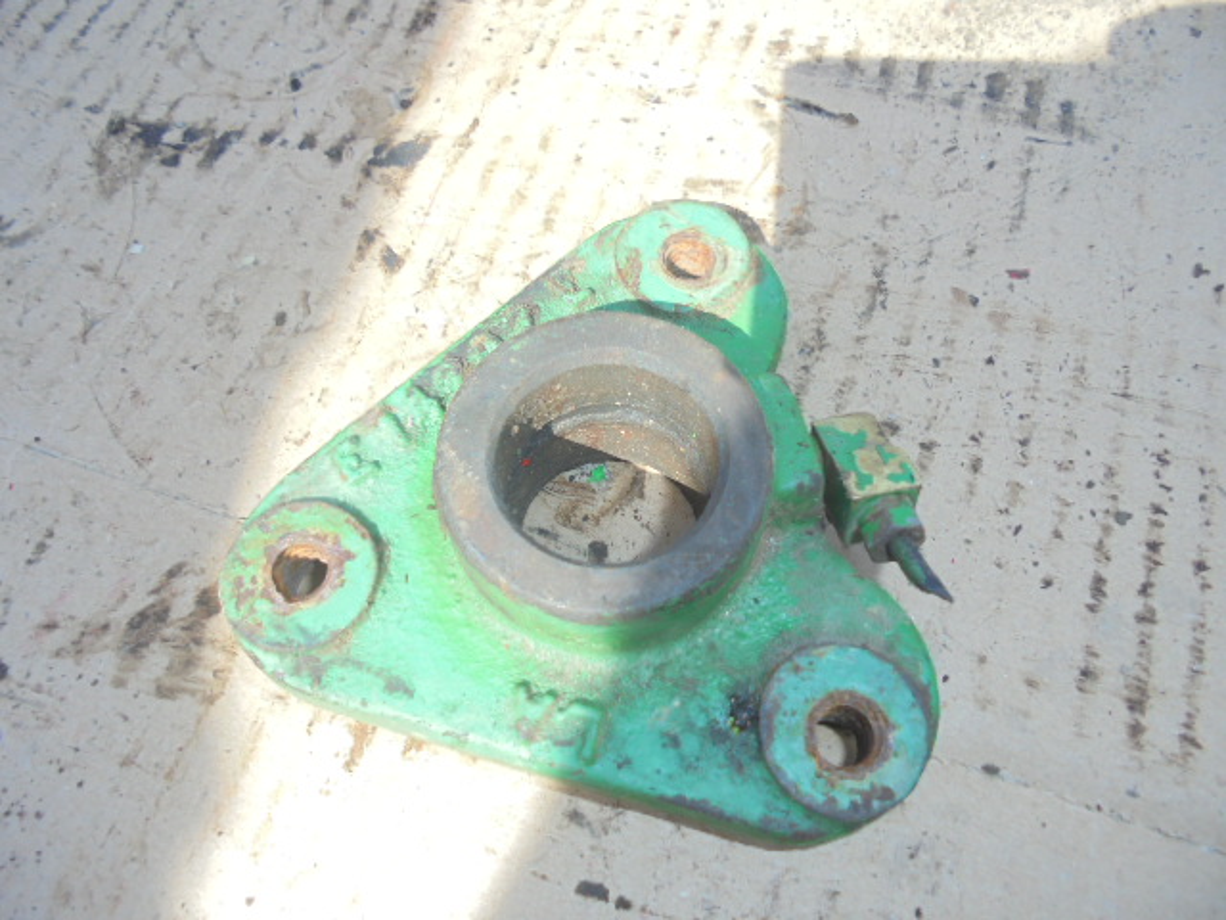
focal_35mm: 26
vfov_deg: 53.1
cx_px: 613
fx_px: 921
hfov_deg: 67.3
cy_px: 460
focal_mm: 4.6
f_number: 3.5
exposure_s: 1/250
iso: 100
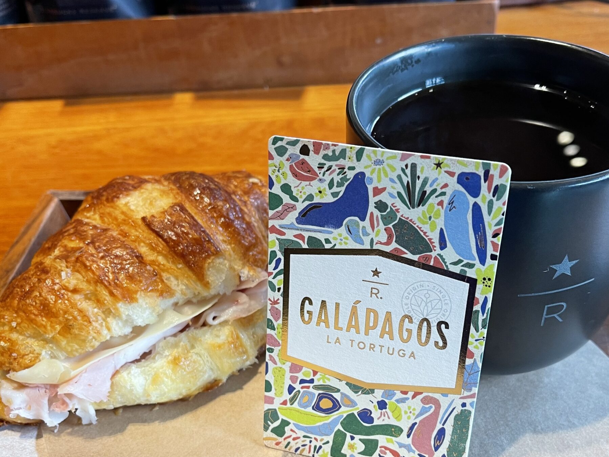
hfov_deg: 50.0
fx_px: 651
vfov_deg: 38.4
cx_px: 347
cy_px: 293
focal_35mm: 37
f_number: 1.6
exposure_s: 1/60
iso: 100
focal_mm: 5.1
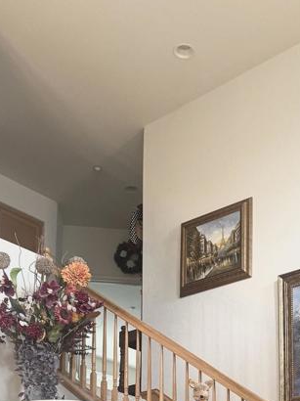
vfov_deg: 29.4
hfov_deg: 23.7
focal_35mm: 60
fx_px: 694
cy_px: 430
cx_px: 276
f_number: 1.78
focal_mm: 6.76
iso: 250
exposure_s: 1/60
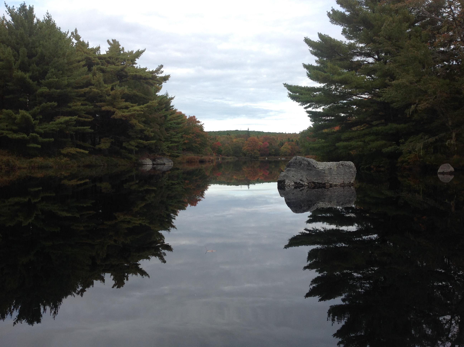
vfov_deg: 40.6
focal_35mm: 35
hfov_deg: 52.7
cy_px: 174
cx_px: 232
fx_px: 468
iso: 50
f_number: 2.4
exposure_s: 1/687
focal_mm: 4.28
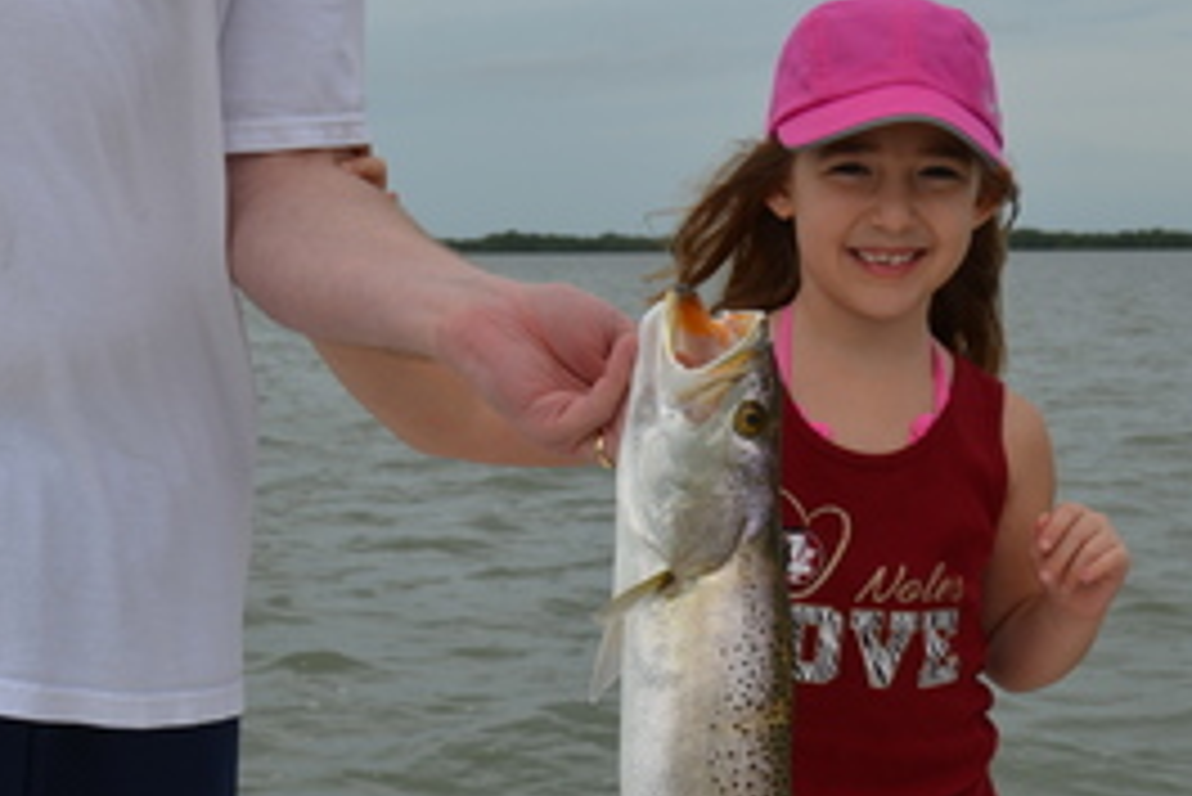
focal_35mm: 76
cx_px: 697
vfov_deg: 17.9
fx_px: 2518
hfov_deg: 26.6
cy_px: 562
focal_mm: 28
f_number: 8
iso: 110
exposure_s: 1/250
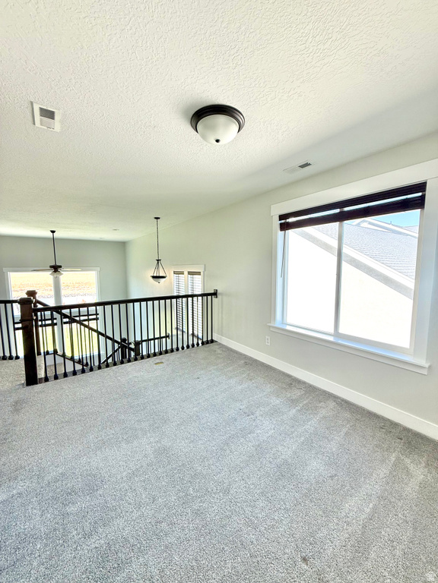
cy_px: 292
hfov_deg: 85.7
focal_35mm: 14
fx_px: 236
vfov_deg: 102.1
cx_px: 219
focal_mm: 2.22
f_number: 2.2
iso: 64
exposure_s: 1/111
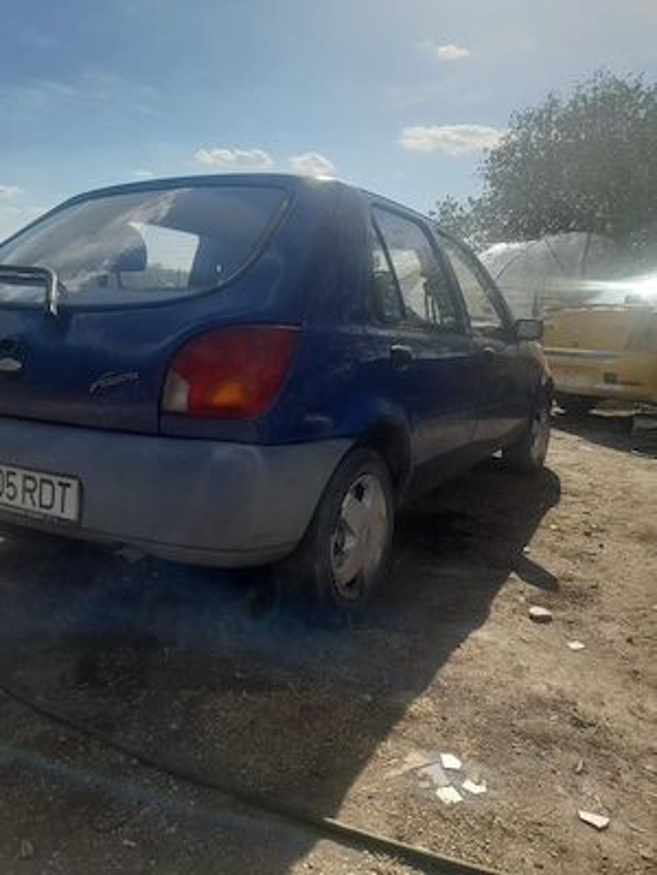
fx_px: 633
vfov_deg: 69.4
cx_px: 328
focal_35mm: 25
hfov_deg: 54.9
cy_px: 438
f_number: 2
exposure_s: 1/714
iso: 20
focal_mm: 4.6
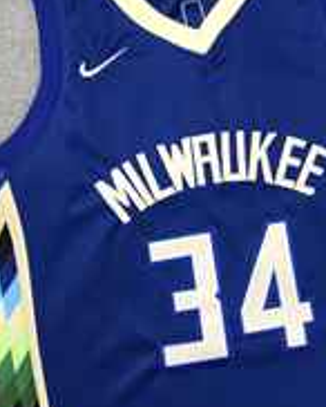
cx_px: 462
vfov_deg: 25.2
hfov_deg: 18.5
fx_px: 903
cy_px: 287
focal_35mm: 75
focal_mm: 3.99
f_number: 1.8
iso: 40
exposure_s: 1/100
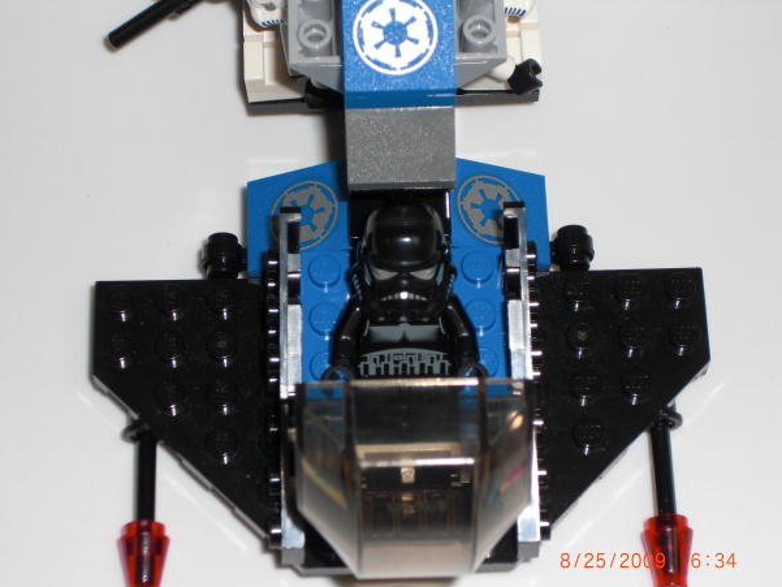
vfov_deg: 12.9
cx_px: 371
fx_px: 2598
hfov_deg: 17.1
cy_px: 311
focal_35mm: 115
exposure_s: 1/60
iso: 50
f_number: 5.3
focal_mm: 18.9
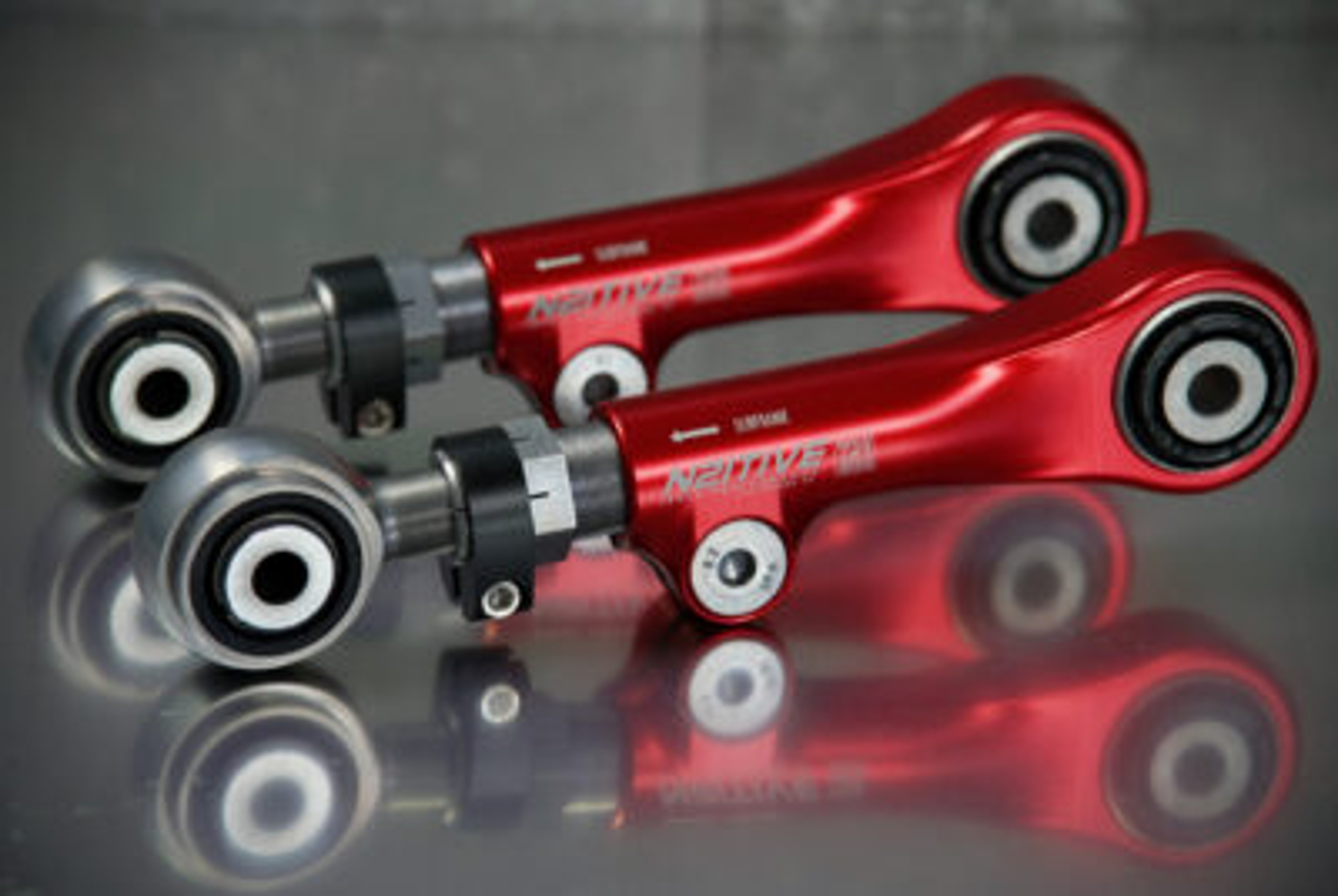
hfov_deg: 13.1
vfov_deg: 8.8
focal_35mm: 157
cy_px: 448
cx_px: 669
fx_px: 5844
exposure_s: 1/50
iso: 1000
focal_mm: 157
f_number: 5.6
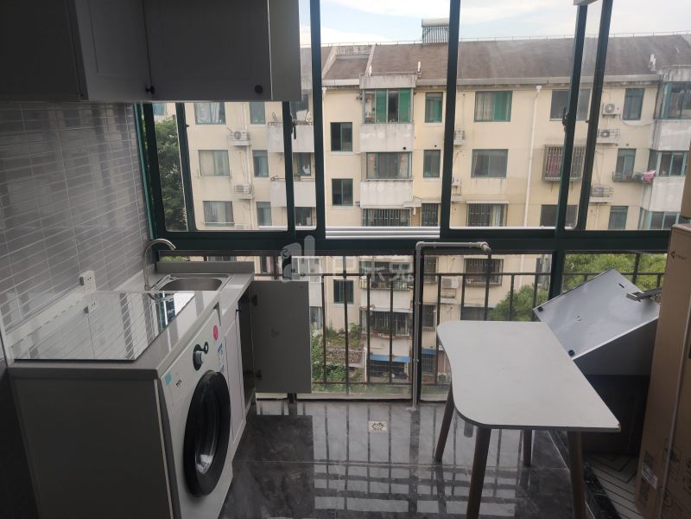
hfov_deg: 67.3
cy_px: 260
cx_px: 346
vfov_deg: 53.1
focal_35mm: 26
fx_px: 519
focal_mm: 4.75
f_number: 1.75
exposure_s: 1/120
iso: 126
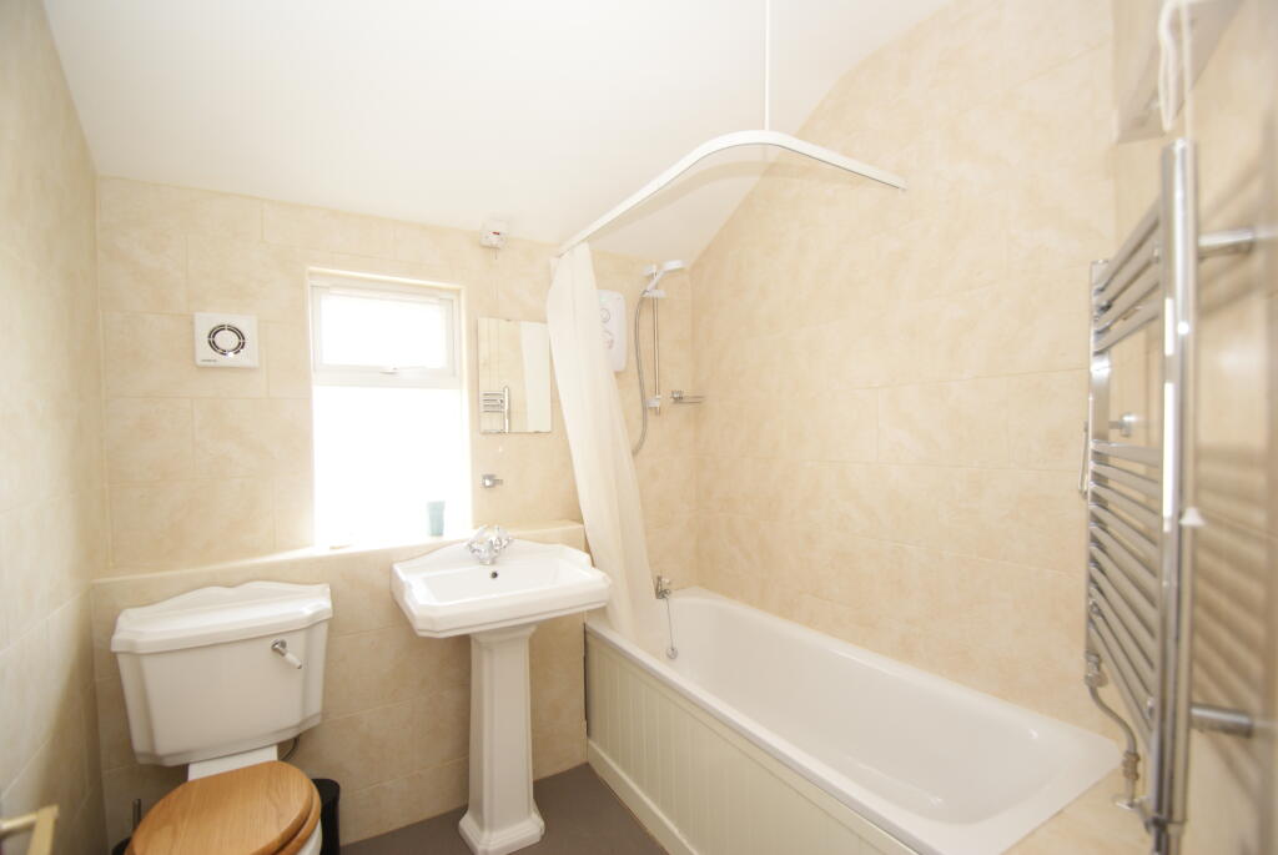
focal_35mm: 15
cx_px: 639
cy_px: 428
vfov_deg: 77.5
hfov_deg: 100.3
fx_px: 533
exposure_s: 1/60
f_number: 4
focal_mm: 10
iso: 320
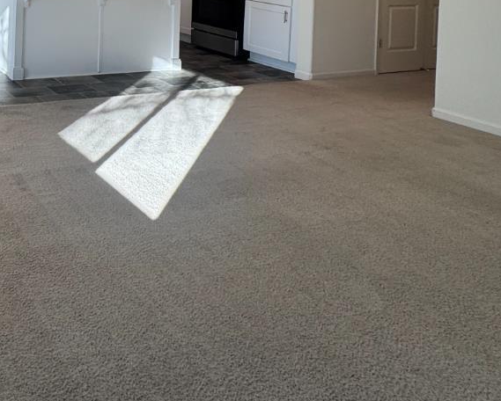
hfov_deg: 42.3
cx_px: -17
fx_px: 534
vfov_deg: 34.3
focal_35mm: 36
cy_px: -62
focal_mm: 2.22
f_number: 2.2
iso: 40
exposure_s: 1/157
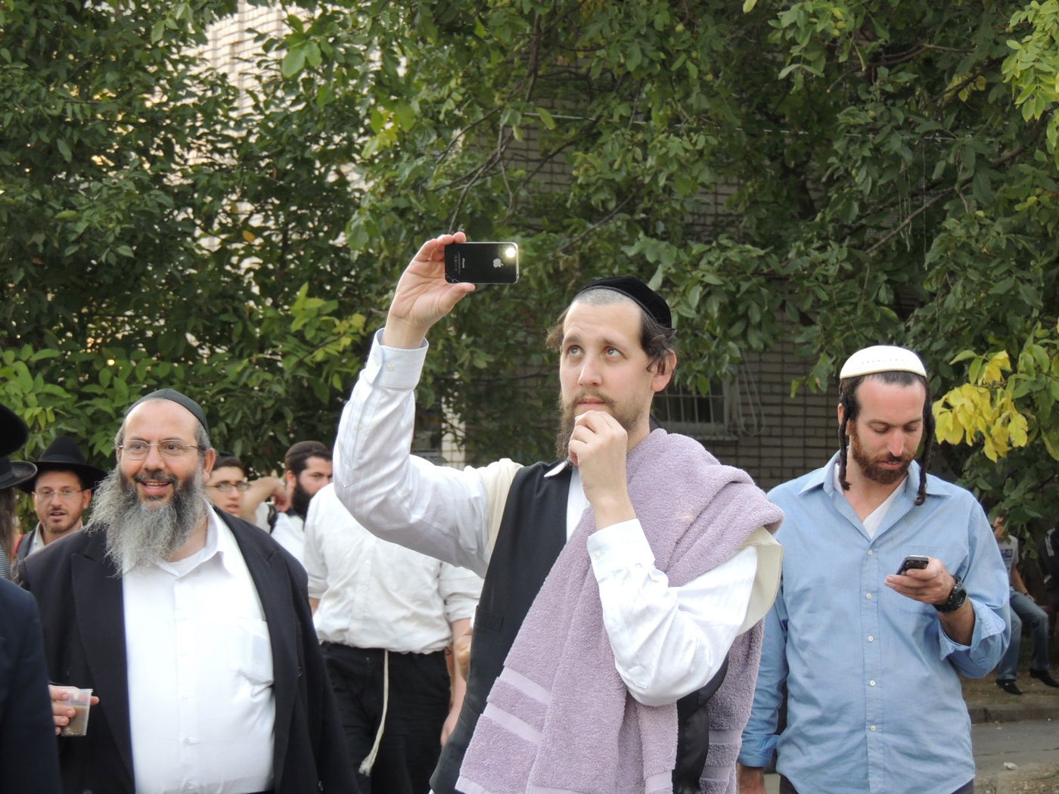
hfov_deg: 18.7
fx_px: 3212
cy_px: 397
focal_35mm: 105
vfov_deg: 14.1
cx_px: 530
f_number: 4.2
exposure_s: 1/60
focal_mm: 18.7
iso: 280
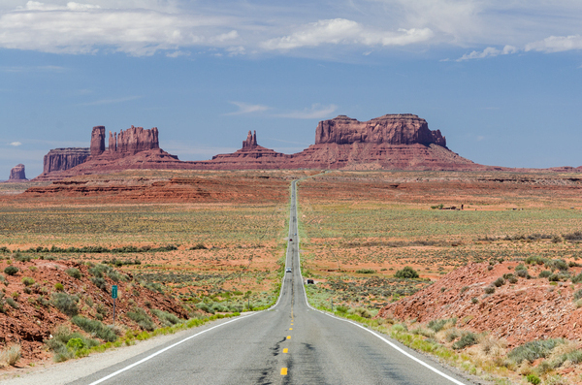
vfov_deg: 13.0
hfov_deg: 19.5
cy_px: 192
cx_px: 291
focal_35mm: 105
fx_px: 1693
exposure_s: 1/125
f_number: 11
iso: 160
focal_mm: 70
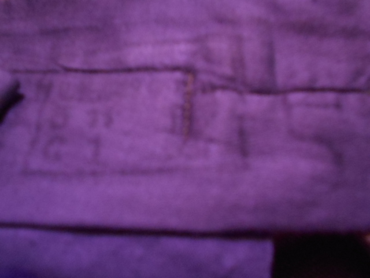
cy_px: 139
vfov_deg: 53.1
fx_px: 278
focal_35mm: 26
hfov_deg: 67.3
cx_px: 185
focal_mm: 4.6
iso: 800
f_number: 3.2
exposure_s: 1/5
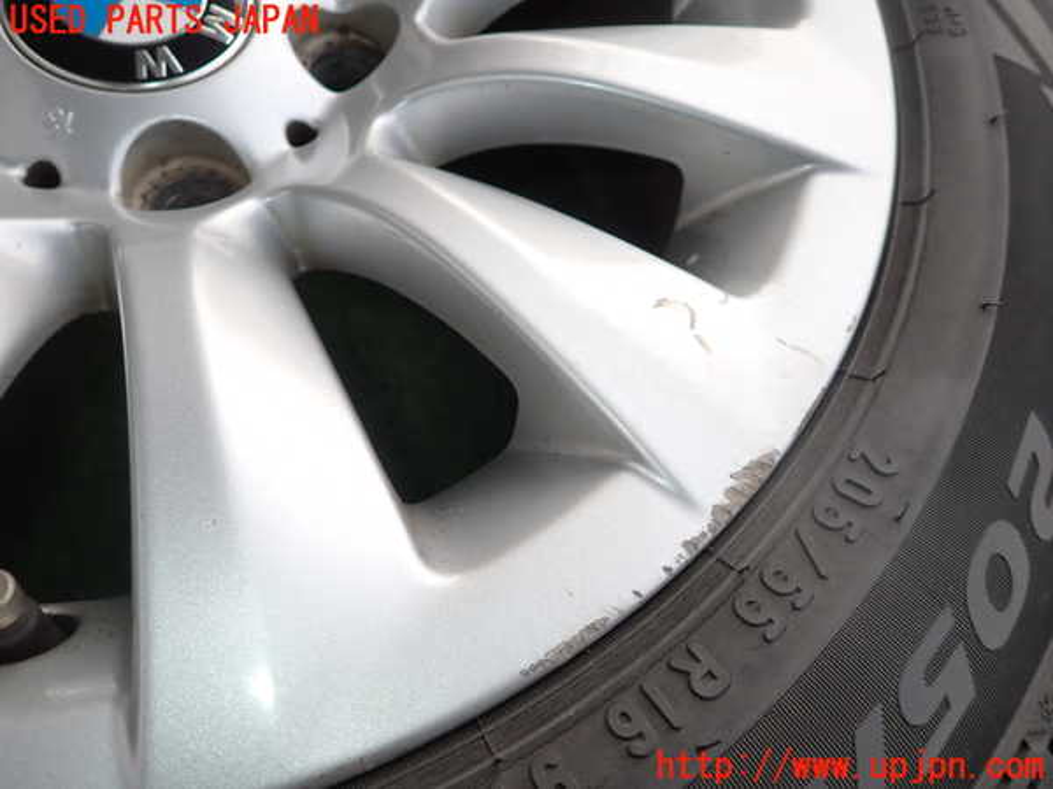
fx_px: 760
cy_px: 394
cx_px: 526
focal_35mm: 25
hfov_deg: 69.4
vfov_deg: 54.9
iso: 100
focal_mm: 4.5
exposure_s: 1/80
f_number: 5.6
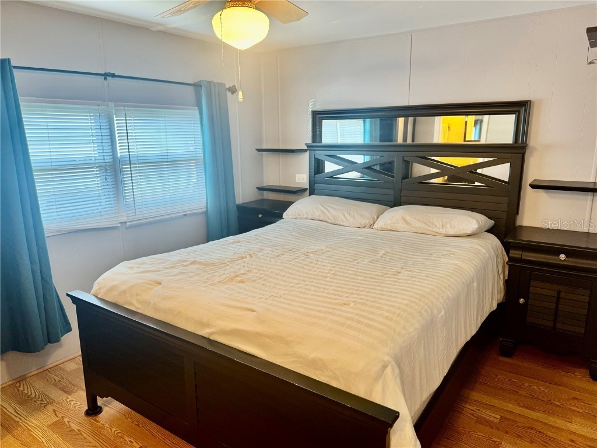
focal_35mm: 24
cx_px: 298
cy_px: 224
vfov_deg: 56.8
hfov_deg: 71.6
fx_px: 414
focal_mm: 6.76
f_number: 1.78
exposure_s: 1/60
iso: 125
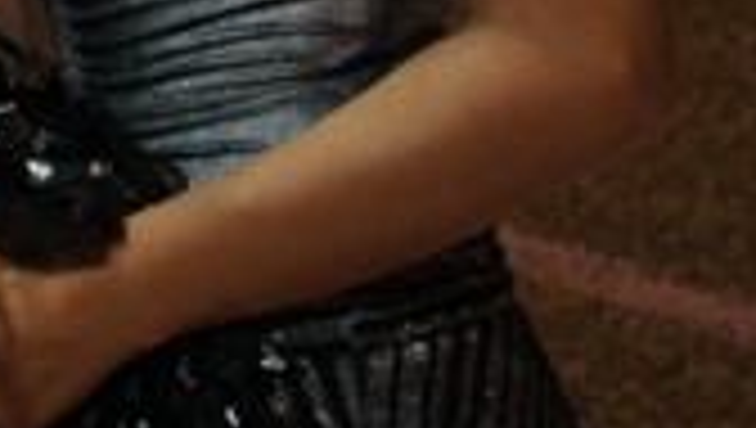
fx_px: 4496
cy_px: -714
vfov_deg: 5.2
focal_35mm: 224
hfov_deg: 9.2
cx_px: -567
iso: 1600
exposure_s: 1/40
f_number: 4
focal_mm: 30
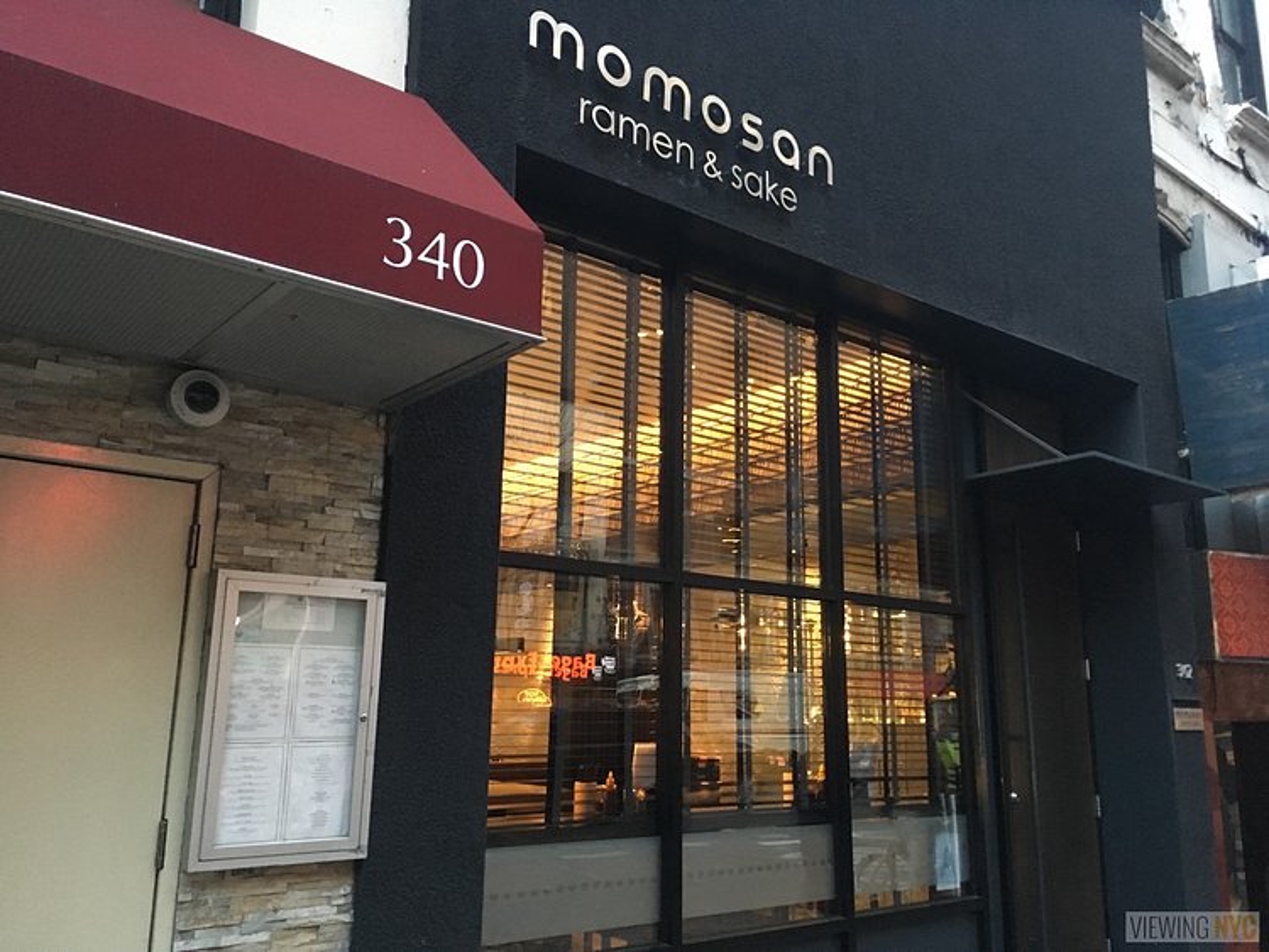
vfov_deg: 48.3
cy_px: 476
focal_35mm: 29
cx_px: 634
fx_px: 1063
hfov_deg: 61.6
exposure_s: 1/15
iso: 250
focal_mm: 4.15
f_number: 2.2
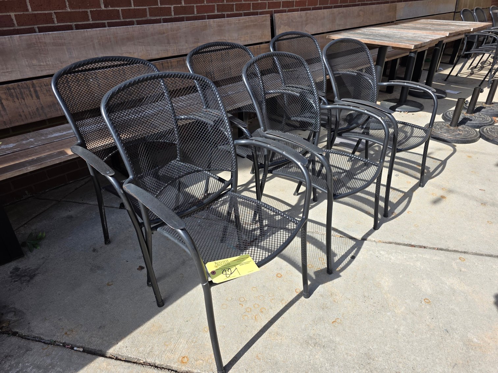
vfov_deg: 58.9
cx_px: 249
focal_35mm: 23
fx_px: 331
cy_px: 186
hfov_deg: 73.9
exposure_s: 1/2565
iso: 80
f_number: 1.7
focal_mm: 6.3
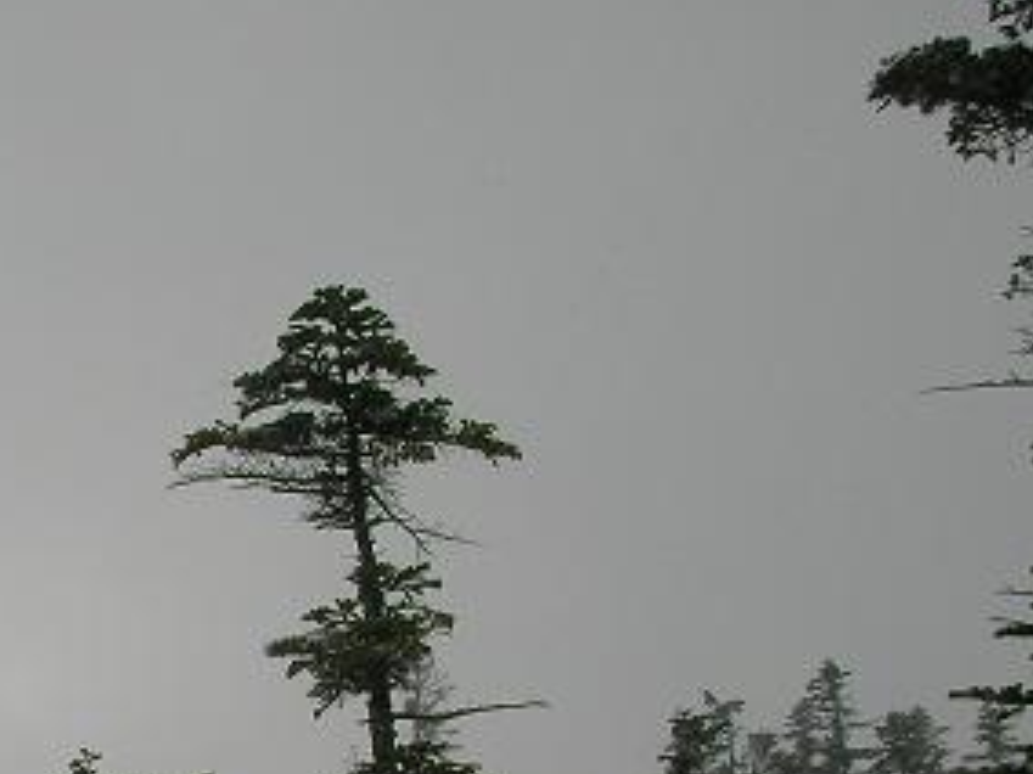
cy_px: 829
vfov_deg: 16.7
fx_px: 2565
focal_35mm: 86
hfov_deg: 21.8
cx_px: -44
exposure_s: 1/746
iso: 50
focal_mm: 6.3
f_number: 5.6
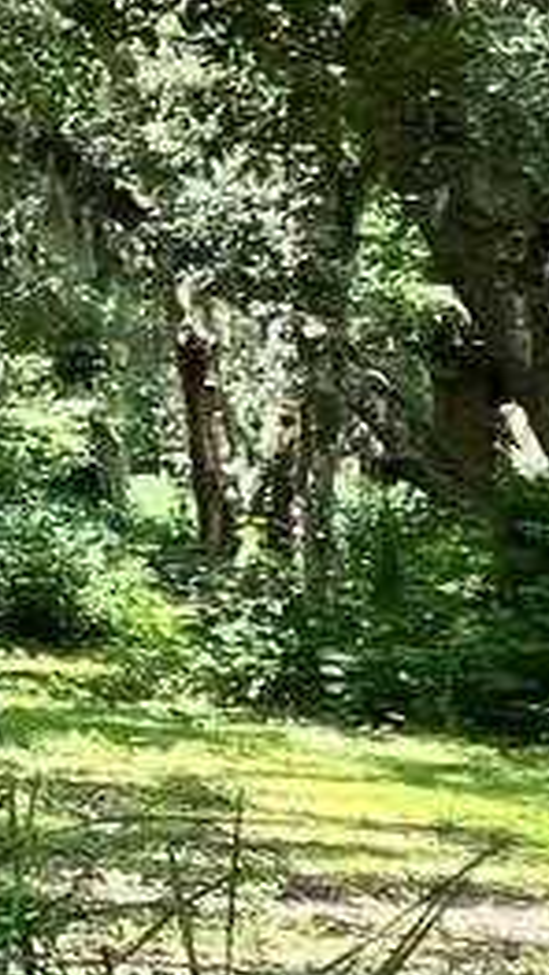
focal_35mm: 86
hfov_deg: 7.4
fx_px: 2225
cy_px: 486
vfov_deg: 24.7
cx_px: -1851
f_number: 1.8
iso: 32
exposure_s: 1/207
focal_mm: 1.57
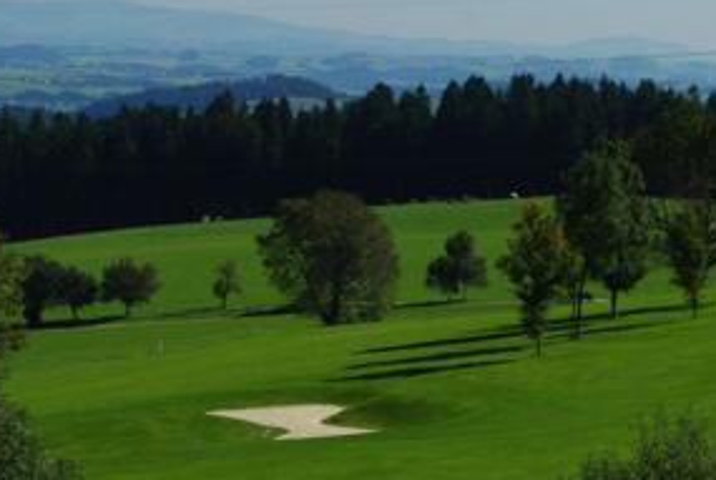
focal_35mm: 173
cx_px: 711
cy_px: 209
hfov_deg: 11.7
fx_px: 3446
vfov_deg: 8.0
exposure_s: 1/250
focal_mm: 50
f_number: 8
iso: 100
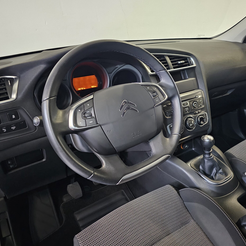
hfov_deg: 56.3
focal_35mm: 28
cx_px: 161
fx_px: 225
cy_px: 121
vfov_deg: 57.3
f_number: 1.7
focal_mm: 6.3
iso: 1250
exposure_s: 1/25
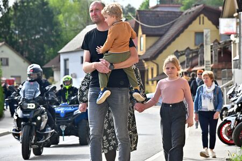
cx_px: 121
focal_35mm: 175
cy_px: 80
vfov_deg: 7.8
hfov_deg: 11.7
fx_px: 1176
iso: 1600
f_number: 10
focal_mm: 175
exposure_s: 1/1600
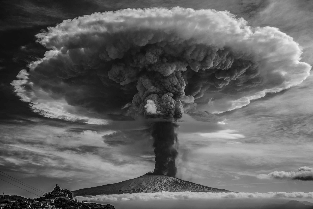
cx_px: 156
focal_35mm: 48
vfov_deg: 28.1
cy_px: 104
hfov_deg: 41.1
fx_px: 417
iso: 100
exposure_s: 1/800
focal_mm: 32
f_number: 5
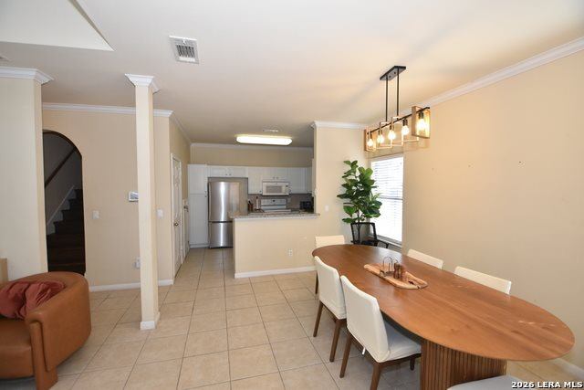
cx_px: 292
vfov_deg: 77.4
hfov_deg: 100.4
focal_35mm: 15
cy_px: 195
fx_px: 243
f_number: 4.5
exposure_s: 1/160
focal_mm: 10
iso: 800
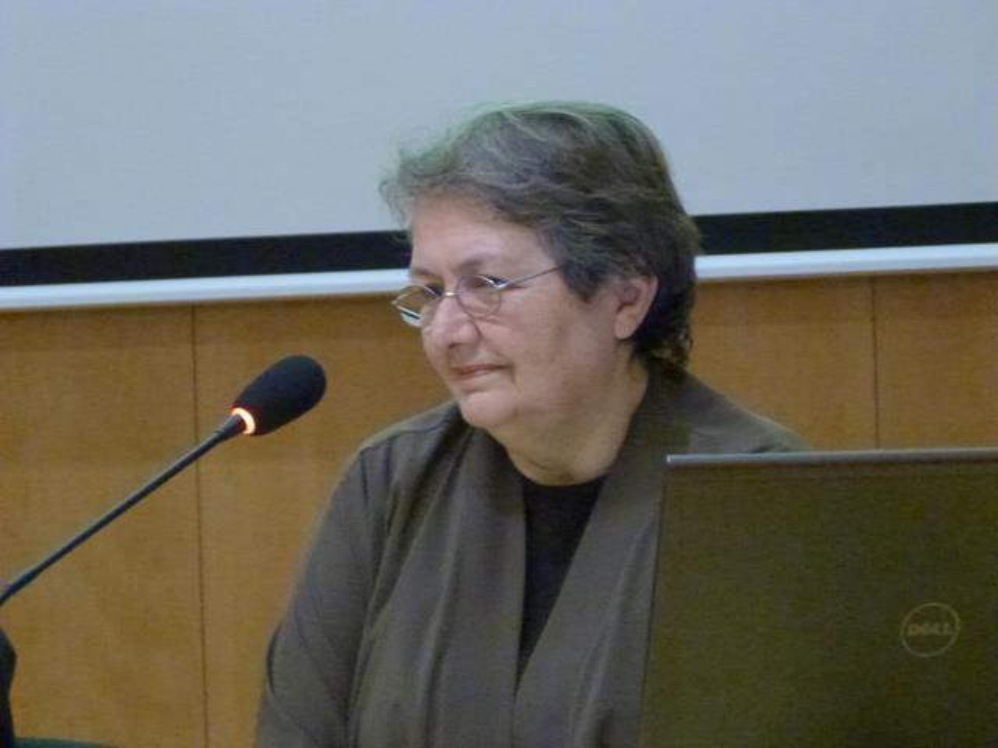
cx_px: 499
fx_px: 6314
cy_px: 374
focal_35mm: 219
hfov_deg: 9.0
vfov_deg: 6.8
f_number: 3.9
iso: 1600
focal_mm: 39.5
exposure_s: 1/15
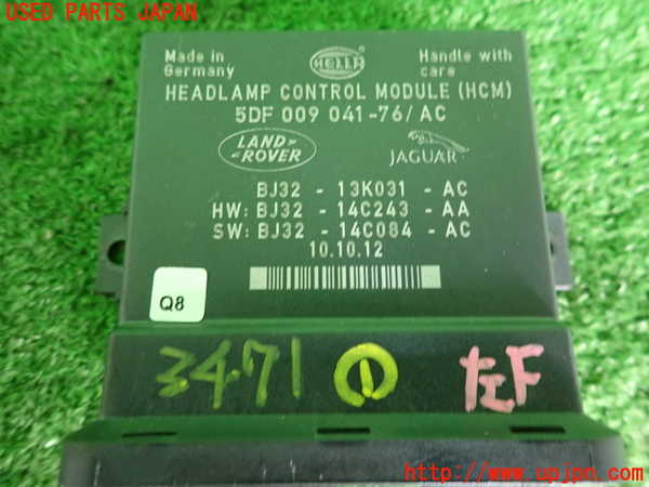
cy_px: 244
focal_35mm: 25
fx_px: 469
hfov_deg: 69.4
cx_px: 324
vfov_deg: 54.9
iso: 320
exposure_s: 1/30
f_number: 2
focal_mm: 4.5
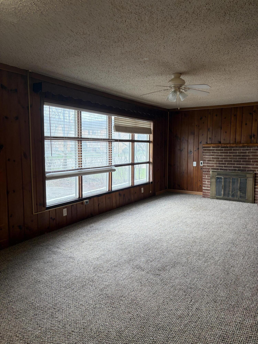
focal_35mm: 26
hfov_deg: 53.1
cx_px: 129
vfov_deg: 67.3
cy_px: 172
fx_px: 258
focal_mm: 5.96
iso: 64
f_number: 1.6
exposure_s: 1/120
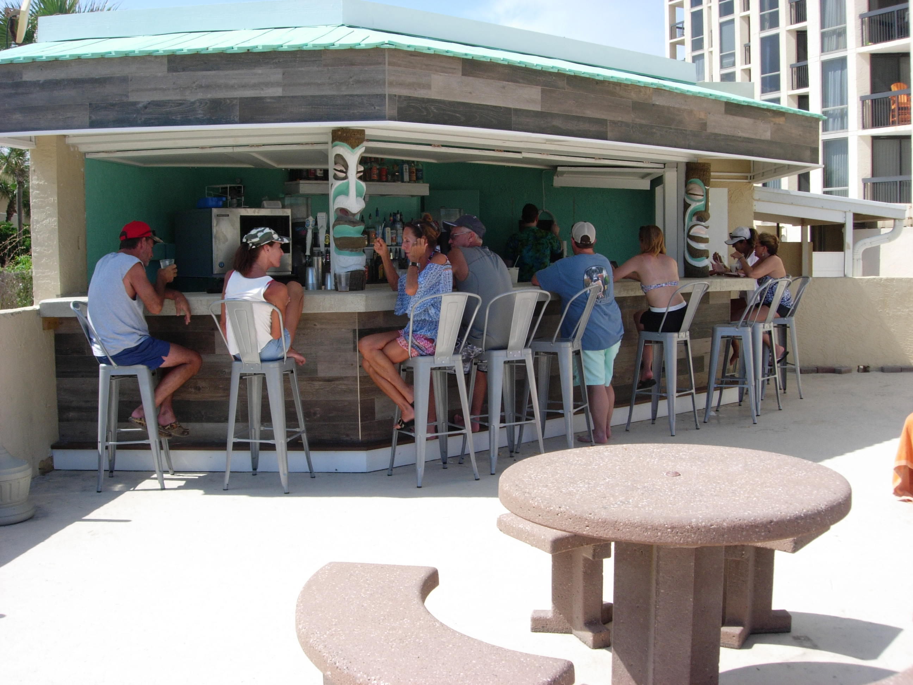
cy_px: 342
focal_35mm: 38
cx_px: 456
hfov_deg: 49.0
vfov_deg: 37.7
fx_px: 1002
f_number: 4.8
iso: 64
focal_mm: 7.8
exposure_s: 1/418
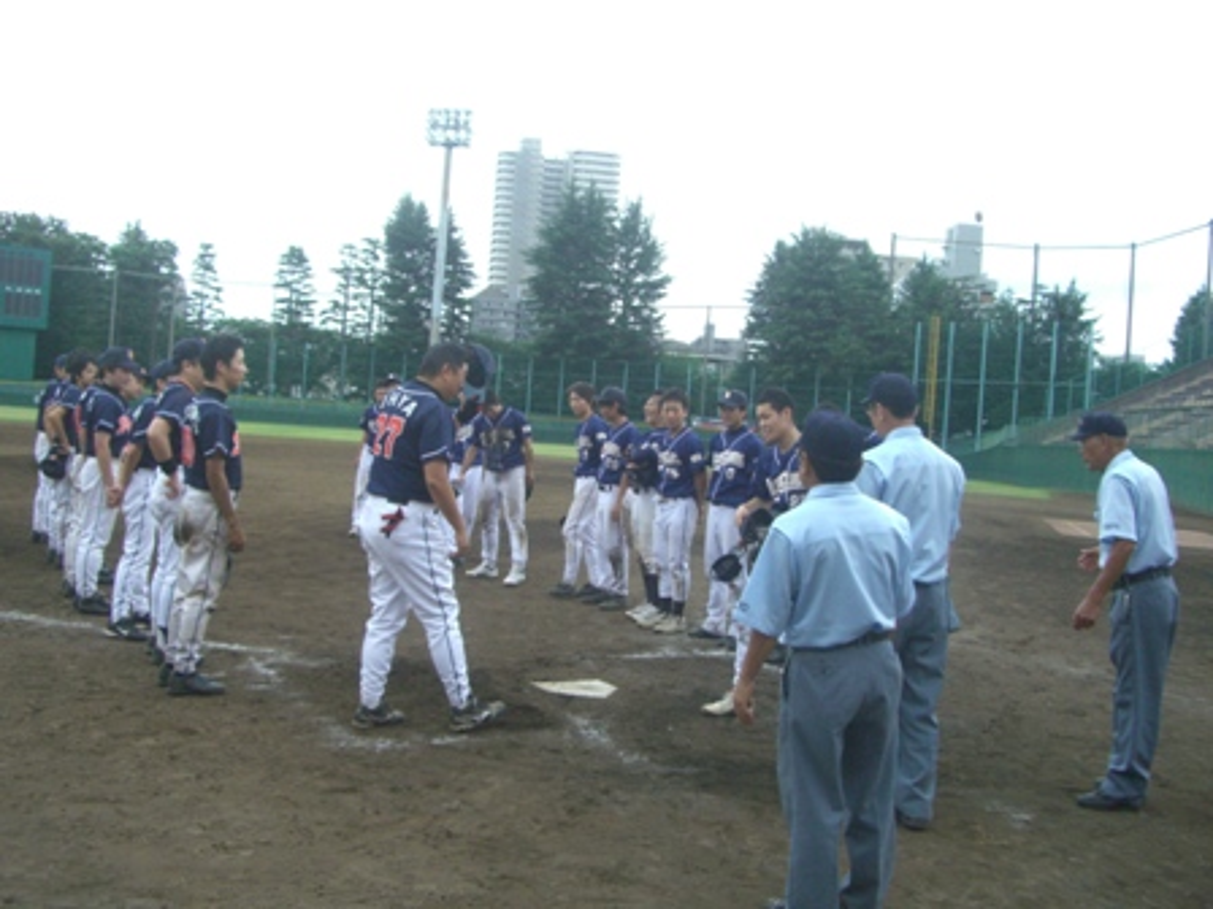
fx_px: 1332
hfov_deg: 49.0
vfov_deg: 37.7
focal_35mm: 38
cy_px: 454
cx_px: 606
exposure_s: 1/1000
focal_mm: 7.9
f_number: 2.8
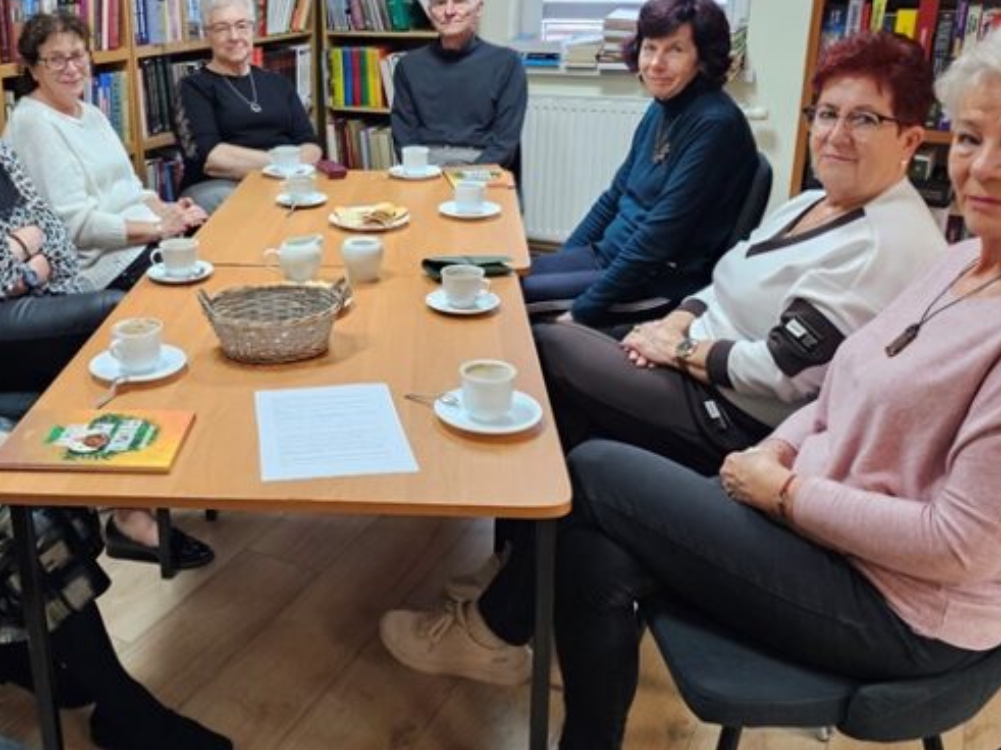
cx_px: 345
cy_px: 261
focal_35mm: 36
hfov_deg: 50.6
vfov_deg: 39.3
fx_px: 1041
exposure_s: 1/100
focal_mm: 6.3
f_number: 1.7
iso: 800
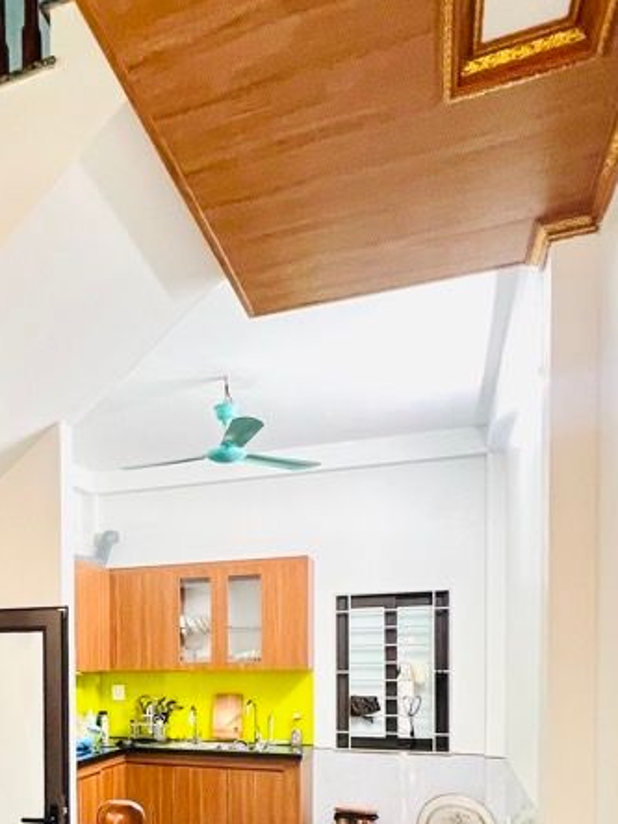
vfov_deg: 55.0
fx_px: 714
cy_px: 679
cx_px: 54
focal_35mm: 30
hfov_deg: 42.6
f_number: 1.8
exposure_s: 1/50
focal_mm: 1.57
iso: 160
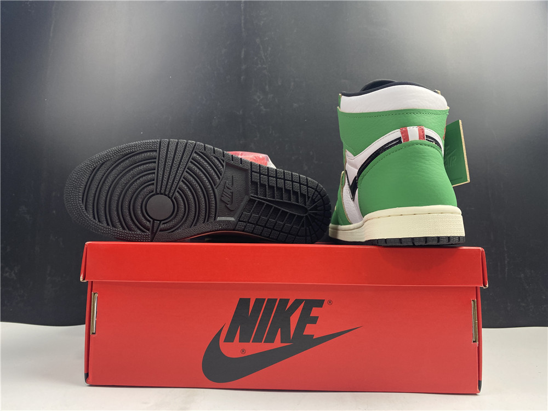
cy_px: 206
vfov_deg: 53.1
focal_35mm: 26
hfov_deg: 67.3
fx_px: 412
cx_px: 274
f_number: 1.8
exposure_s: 1/50
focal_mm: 4.25
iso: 64
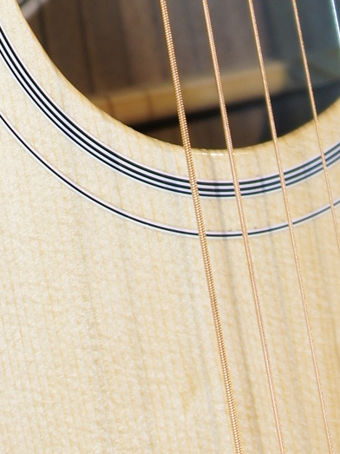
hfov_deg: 7.8
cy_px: -315
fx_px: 2476
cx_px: -82
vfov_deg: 10.0
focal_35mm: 189
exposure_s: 1/10
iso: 100
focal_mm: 30
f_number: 4.5
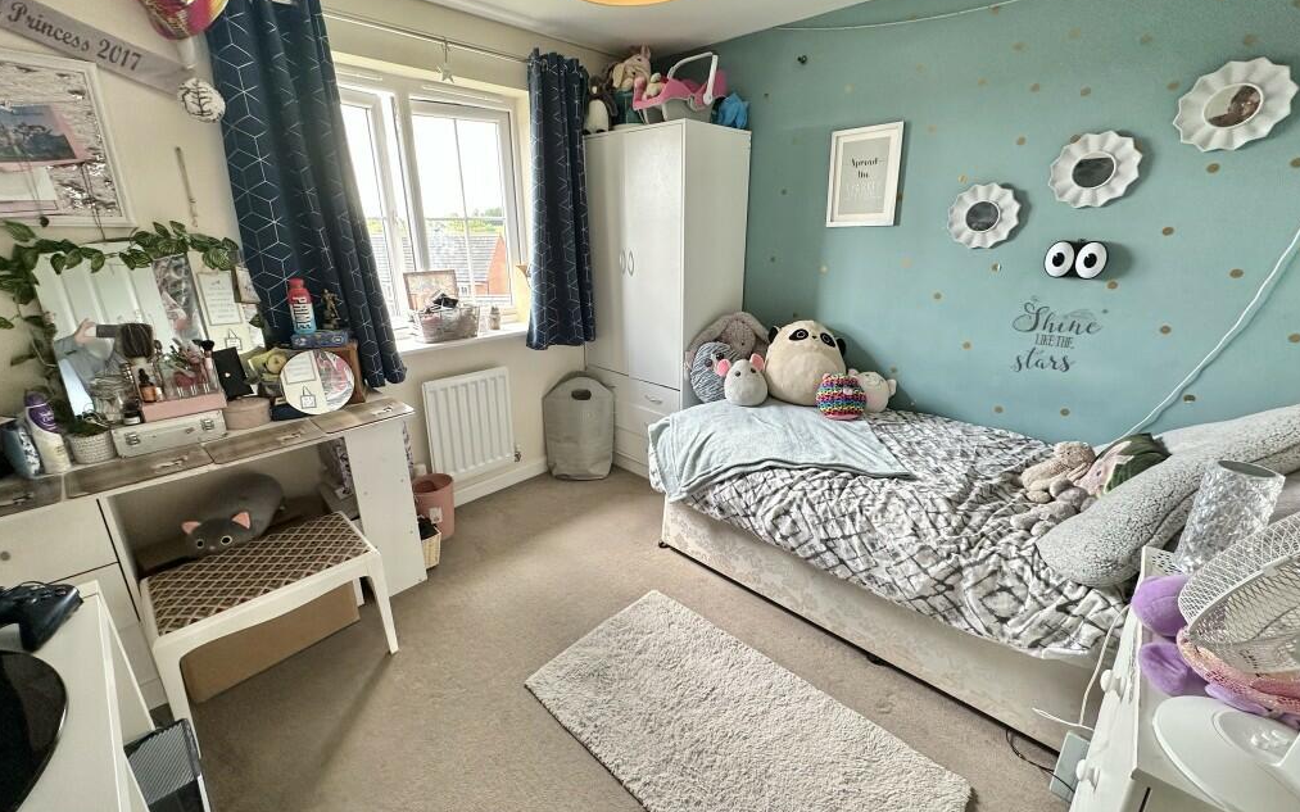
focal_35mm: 15
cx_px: 649
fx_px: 531
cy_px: 391
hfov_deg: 101.5
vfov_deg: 74.8
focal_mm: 2.22
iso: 100
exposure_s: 1/99
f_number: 2.2
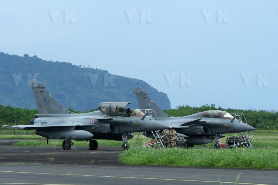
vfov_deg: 5.7
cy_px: 92
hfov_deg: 8.6
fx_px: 1853
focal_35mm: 240
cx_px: 139
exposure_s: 1/4000
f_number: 8
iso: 800
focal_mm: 160
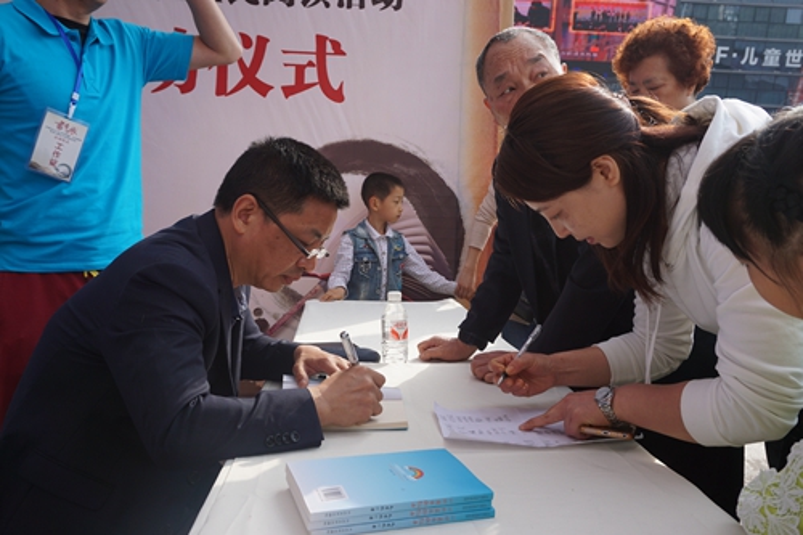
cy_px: 268
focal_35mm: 32
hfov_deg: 59.5
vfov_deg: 41.7
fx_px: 702
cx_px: 402
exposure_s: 1/200
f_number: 6.3
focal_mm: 21
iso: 100
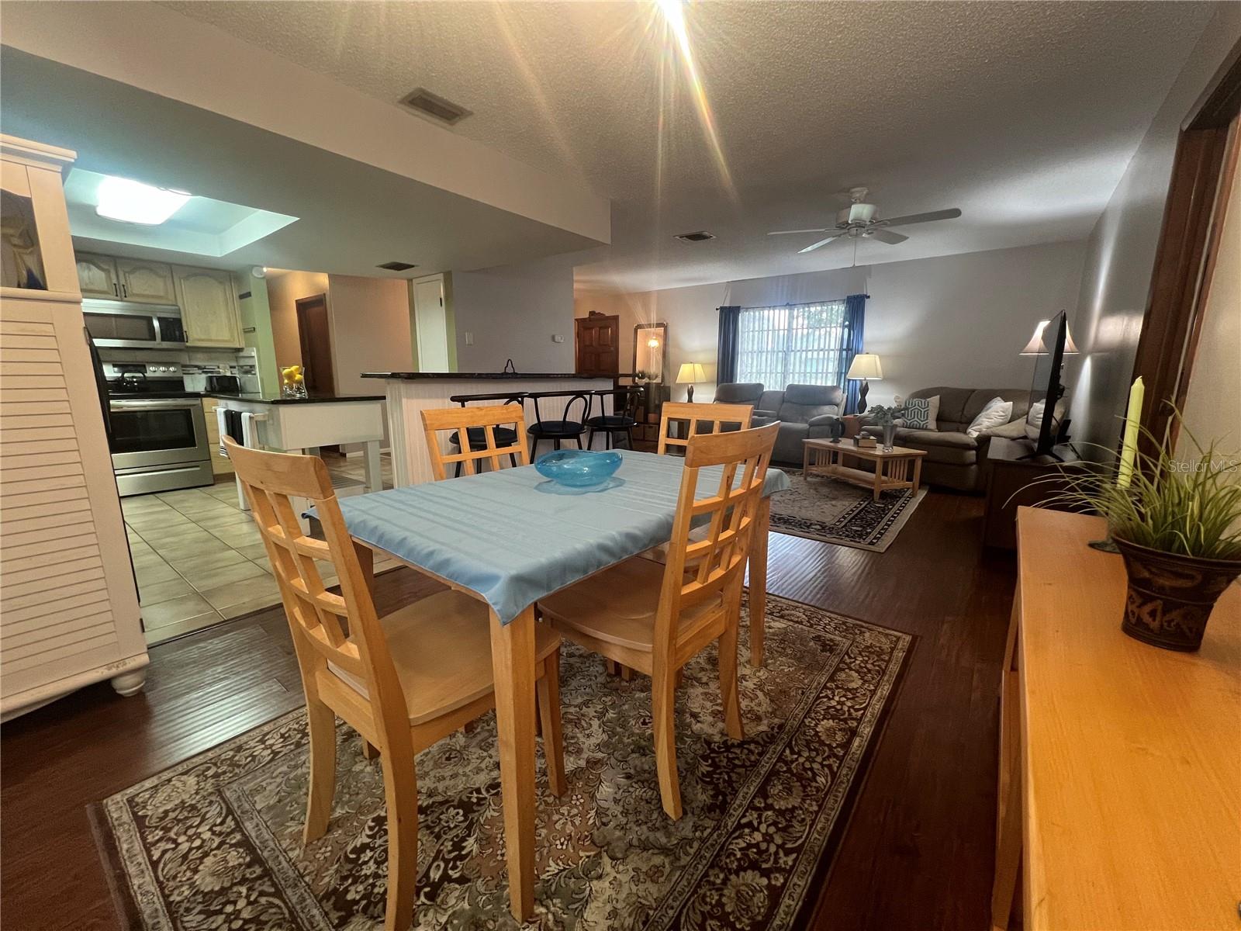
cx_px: 620
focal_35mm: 13
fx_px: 466
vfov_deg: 89.9
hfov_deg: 106.2
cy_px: 466
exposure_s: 1/60
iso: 250
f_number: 1.8
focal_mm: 1.57
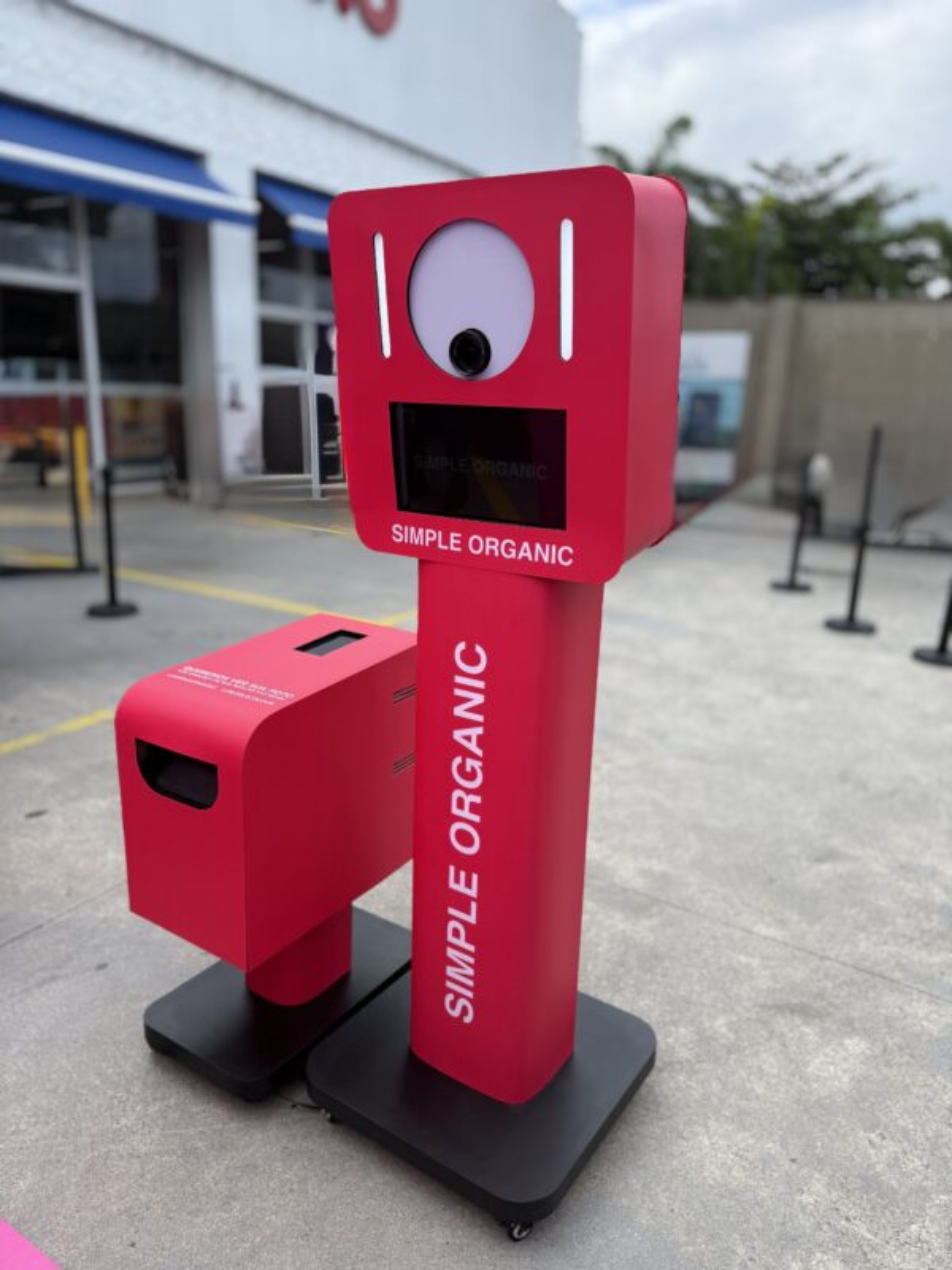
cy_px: 635
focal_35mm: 24
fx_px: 880
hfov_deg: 56.8
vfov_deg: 71.6
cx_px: 476
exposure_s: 1/2370
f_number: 1.78
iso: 100
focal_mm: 6.76
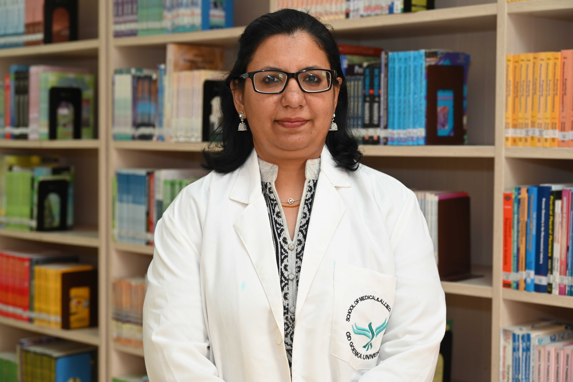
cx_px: 286
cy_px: 191
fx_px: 1035
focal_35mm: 65
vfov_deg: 20.9
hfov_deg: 30.9
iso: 800
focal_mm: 65
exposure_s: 1/60
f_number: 6
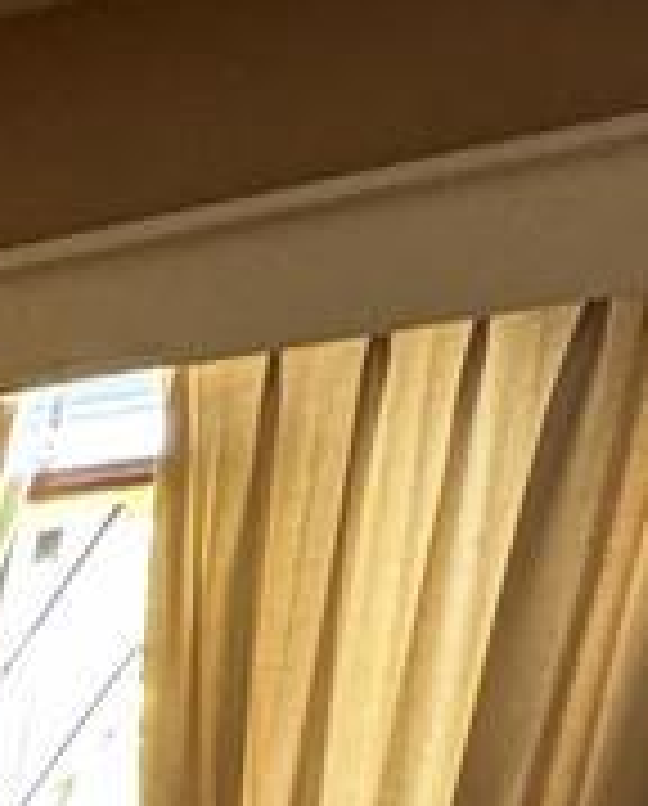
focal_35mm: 117
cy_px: 1999
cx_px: -1224
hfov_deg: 10.2
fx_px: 2795
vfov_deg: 12.5
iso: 400
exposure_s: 1/60
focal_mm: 2.22
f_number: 2.2
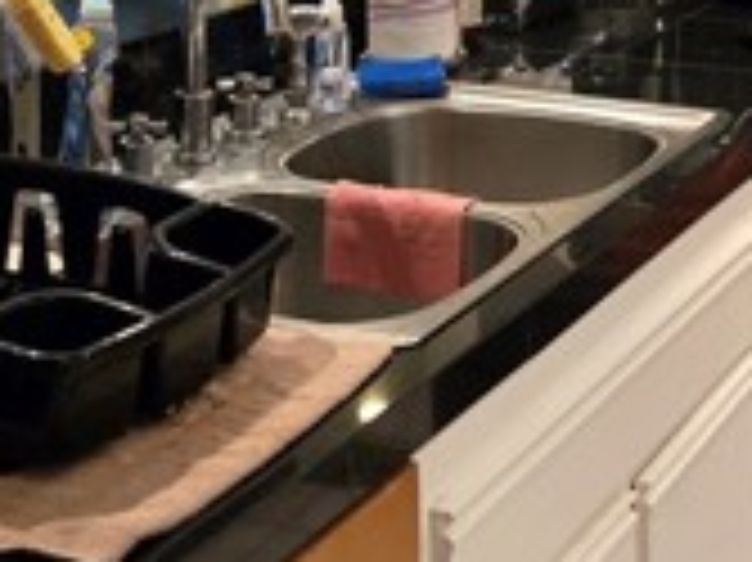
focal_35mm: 88
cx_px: 630
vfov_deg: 16.5
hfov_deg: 21.9
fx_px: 1910
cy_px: 40
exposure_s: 1/120
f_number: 1.8
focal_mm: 5.4
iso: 800
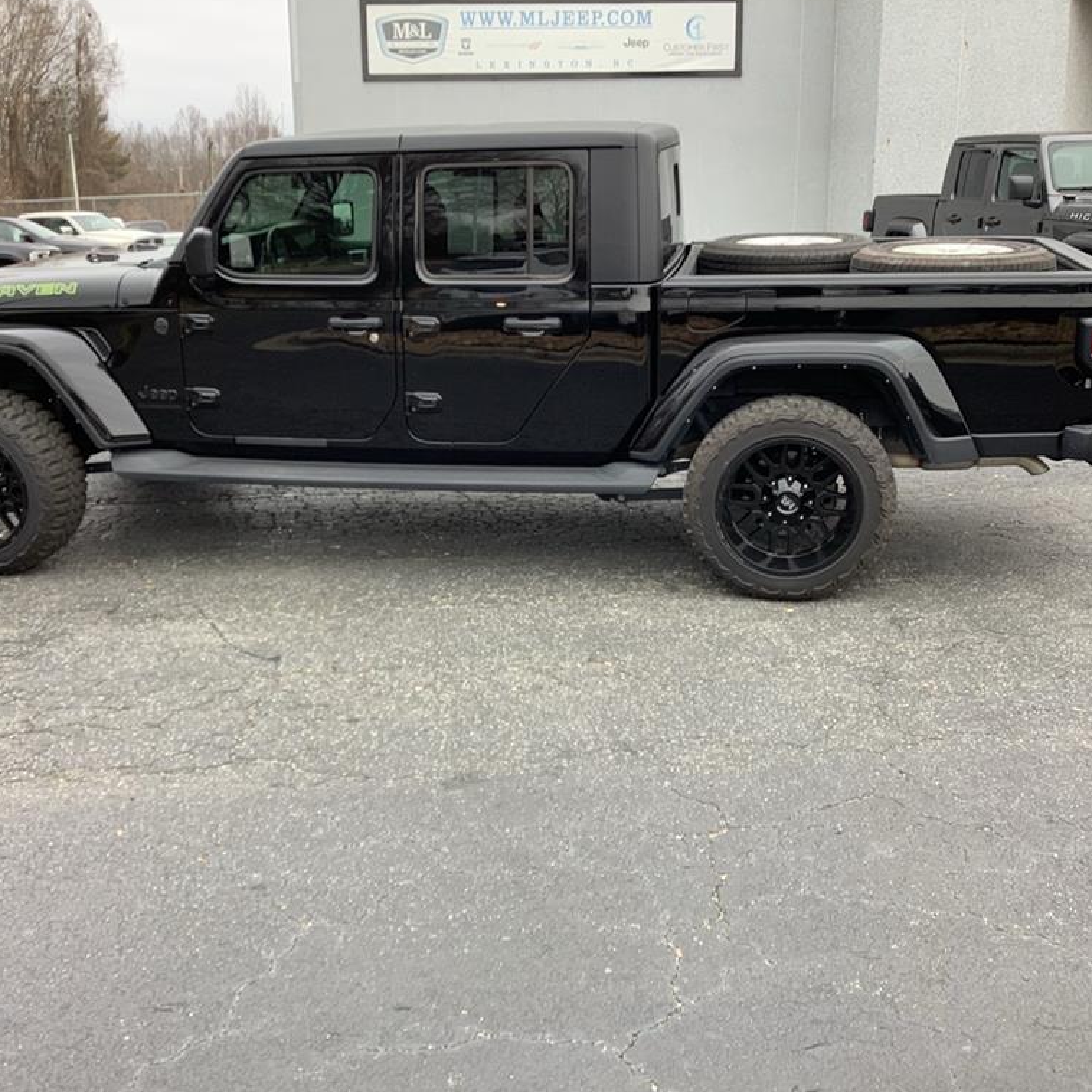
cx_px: 500
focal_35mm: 37
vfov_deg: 44.9
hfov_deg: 44.9
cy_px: 543
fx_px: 1321
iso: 50
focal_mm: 3.3
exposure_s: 1/120
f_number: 2.4
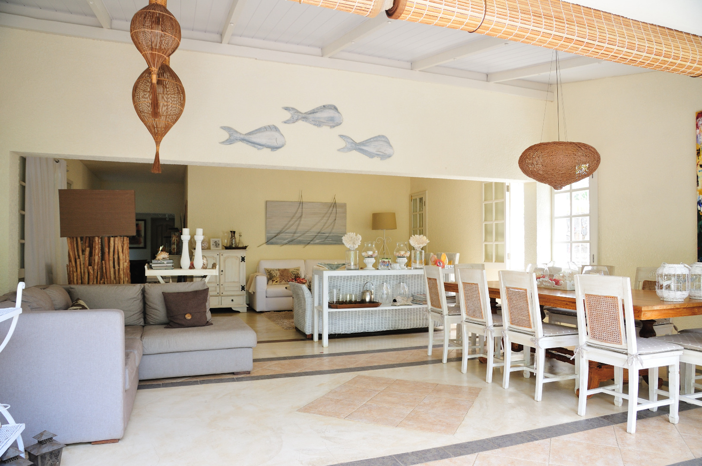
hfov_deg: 73.8
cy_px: 233
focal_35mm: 24
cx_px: 351
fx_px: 467
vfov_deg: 53.0
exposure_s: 1/40
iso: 200
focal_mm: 16
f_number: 5.6
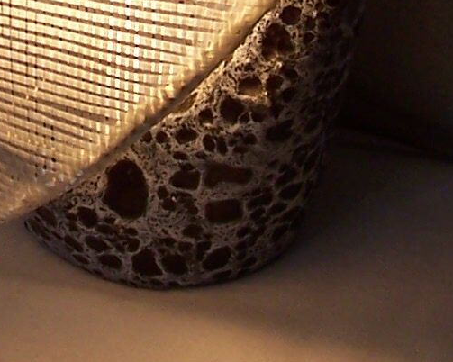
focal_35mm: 170
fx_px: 2278
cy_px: -97
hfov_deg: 11.2
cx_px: 2
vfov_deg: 9.0
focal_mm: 6.3
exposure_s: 1/60
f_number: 2.8
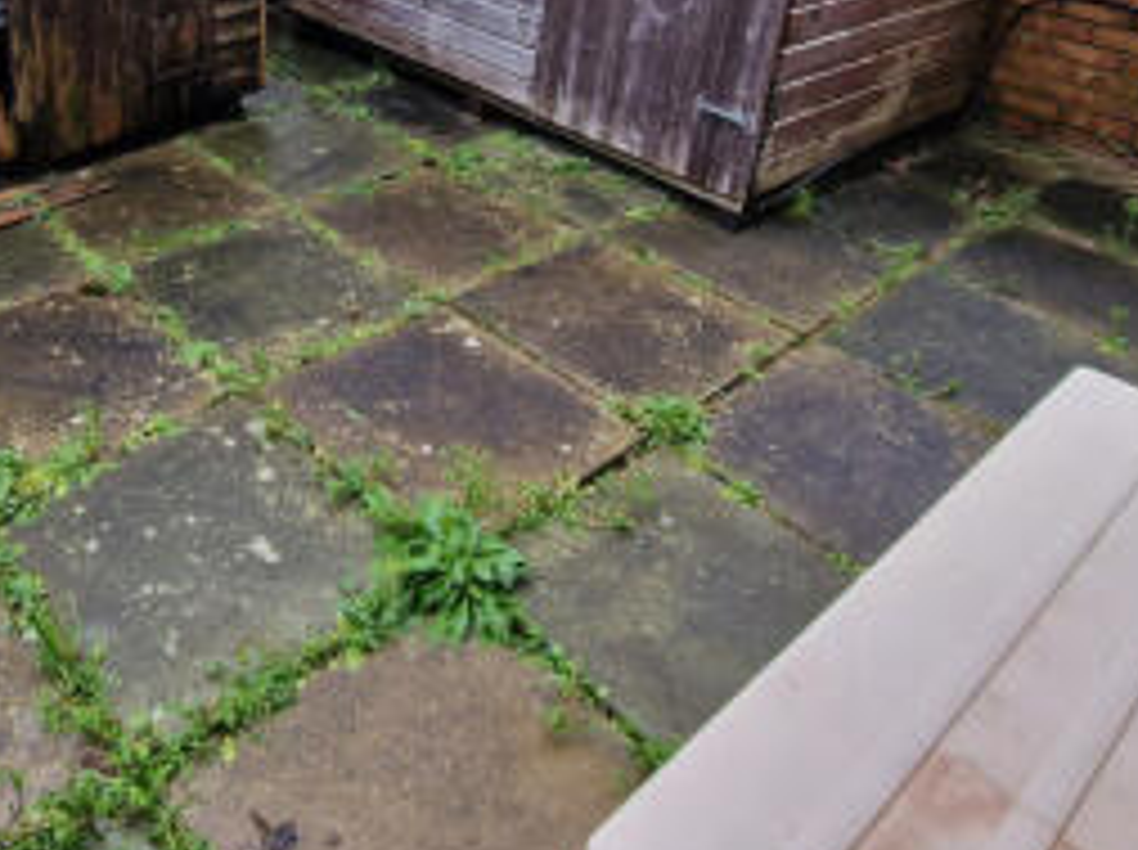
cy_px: 25
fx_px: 985
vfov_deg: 41.4
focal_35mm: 30
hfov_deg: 57.7
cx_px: 317
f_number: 2.2
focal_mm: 2.2
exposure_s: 1/100
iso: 50
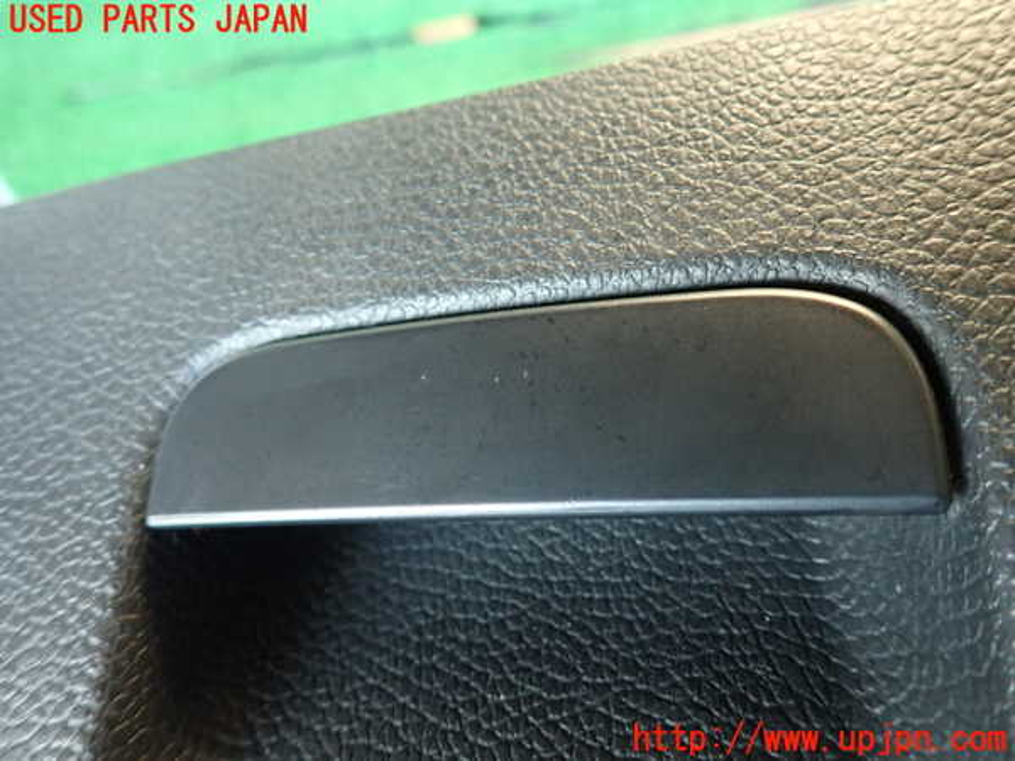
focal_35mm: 25
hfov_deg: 69.4
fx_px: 733
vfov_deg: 54.9
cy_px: 380
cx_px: 508
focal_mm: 4.5
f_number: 2
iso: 400
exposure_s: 1/30
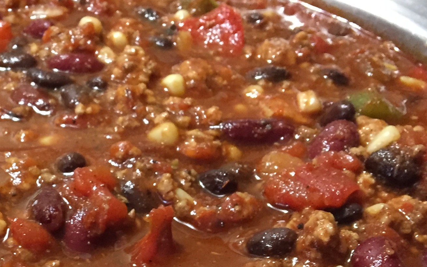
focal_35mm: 77
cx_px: 35
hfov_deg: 25.9
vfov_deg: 16.7
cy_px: 240
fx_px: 896
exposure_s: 1/30
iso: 250
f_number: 2.2
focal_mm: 4.15
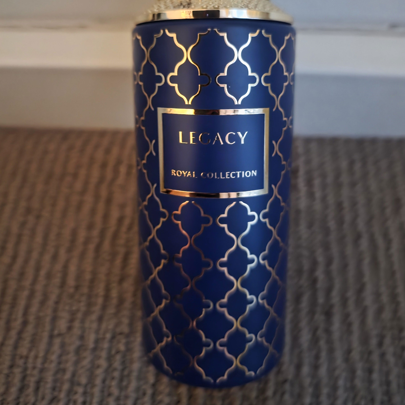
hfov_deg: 57.3
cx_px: 208
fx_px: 371
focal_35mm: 28
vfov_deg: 56.1
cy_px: 136
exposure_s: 1/18.5
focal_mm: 6.3
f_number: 1.7
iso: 2500
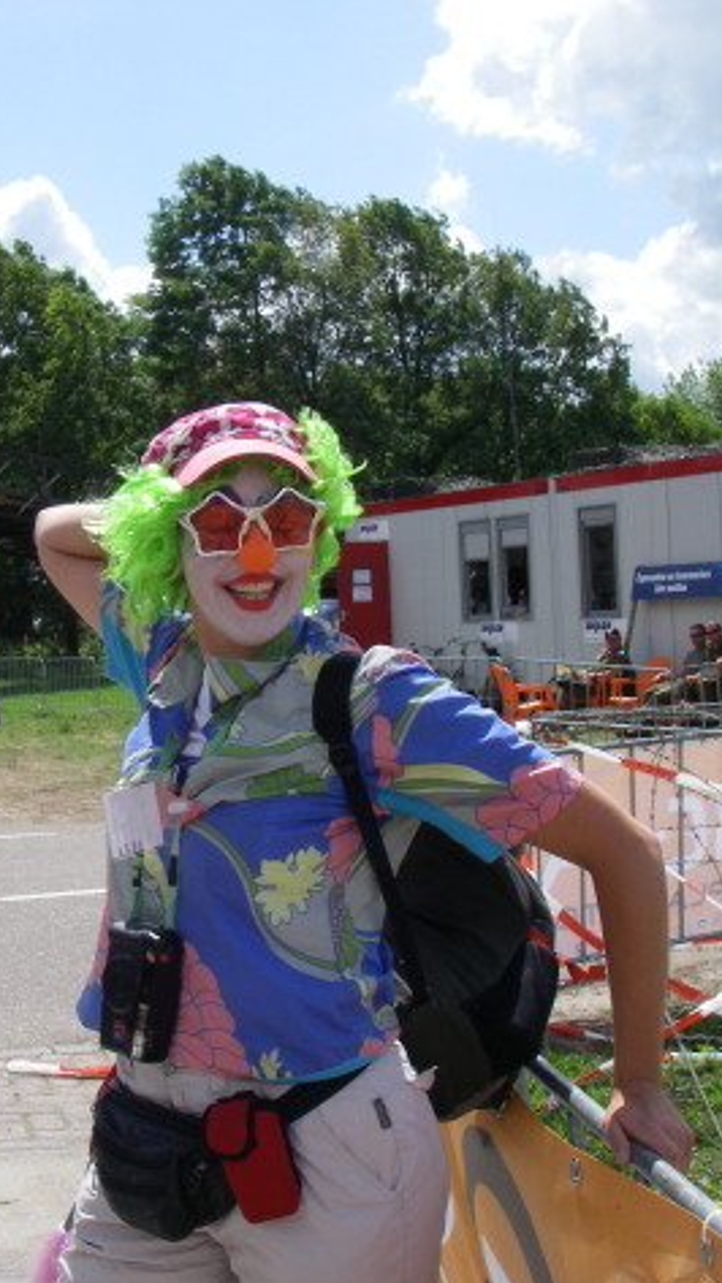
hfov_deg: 21.2
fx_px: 1906
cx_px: 136
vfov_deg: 37.2
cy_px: 646
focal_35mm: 56
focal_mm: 6.3
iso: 64
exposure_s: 1/200
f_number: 6.6
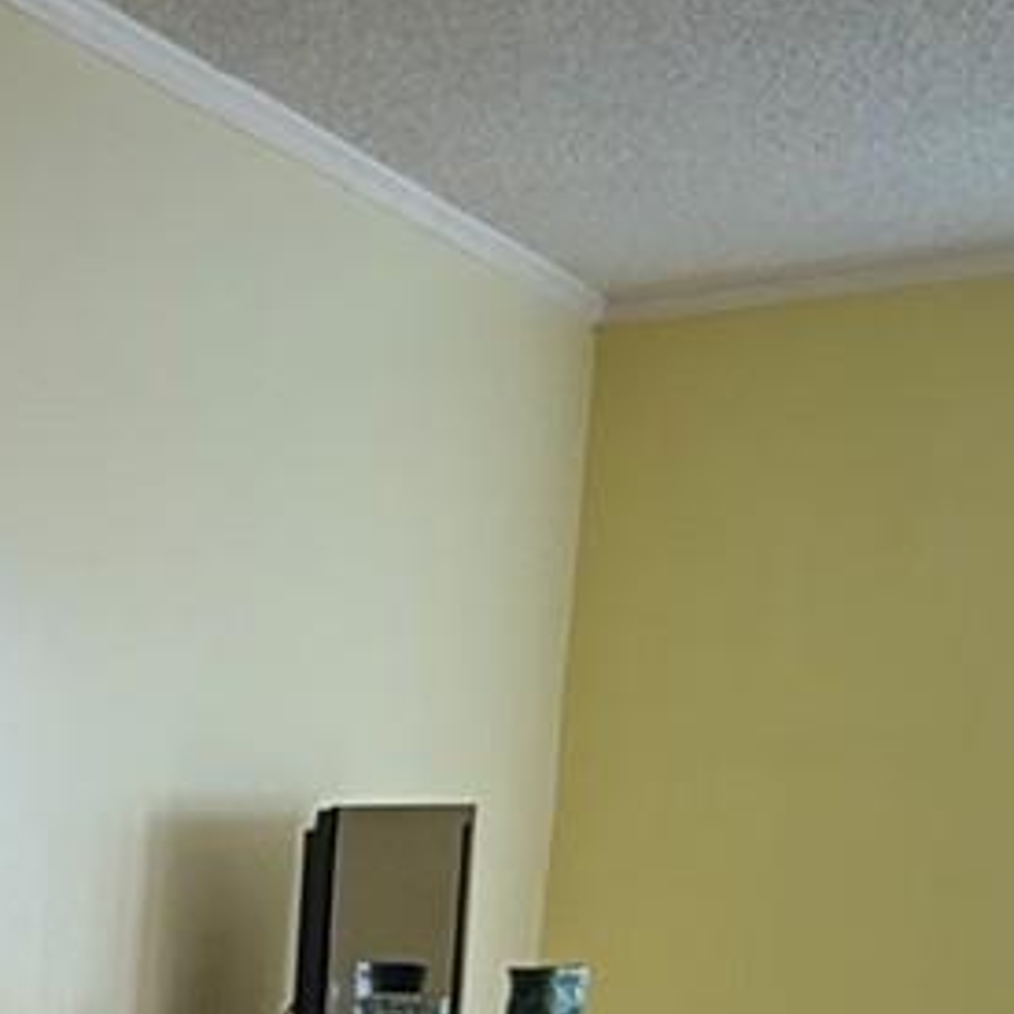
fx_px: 2386
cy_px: 1195
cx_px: -985
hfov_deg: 17.5
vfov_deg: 22.3
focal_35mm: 72
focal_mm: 2.22
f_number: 2.2
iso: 250
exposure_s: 1/60
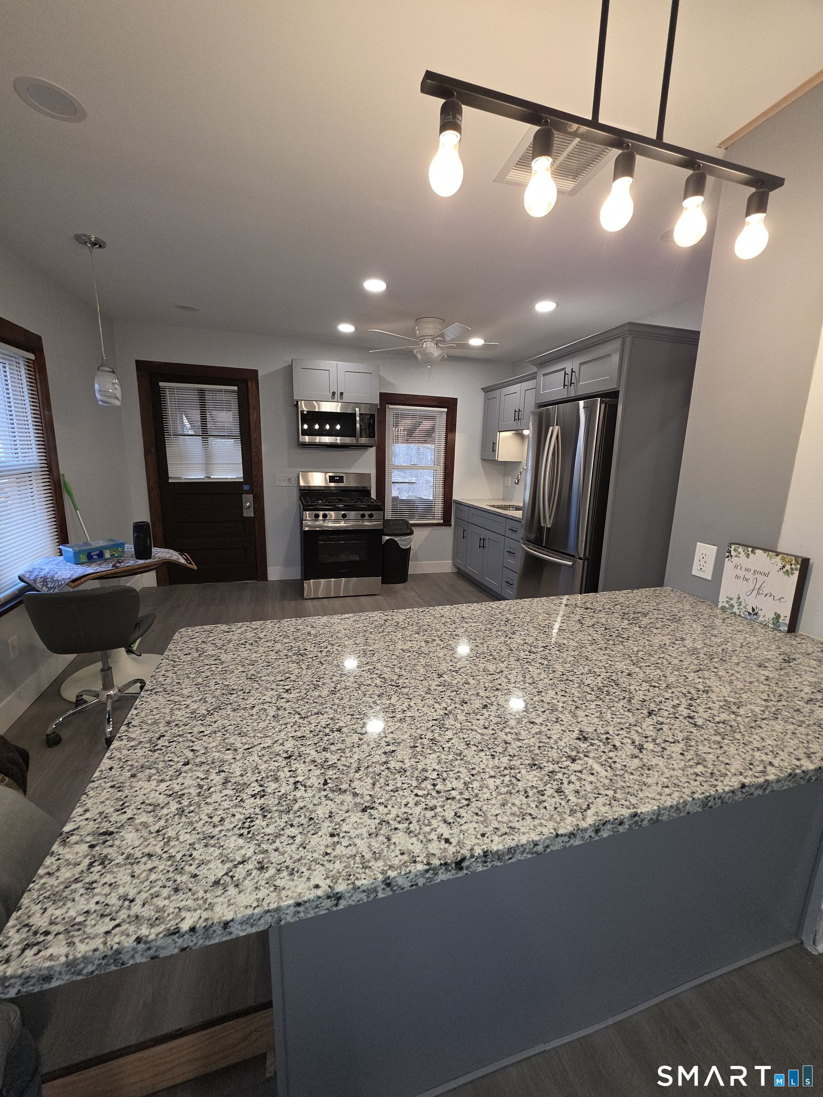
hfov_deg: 89.9
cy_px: 548
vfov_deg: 106.2
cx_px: 412
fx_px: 412
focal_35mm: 13
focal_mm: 2.2
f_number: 1.9
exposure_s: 1/60
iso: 80
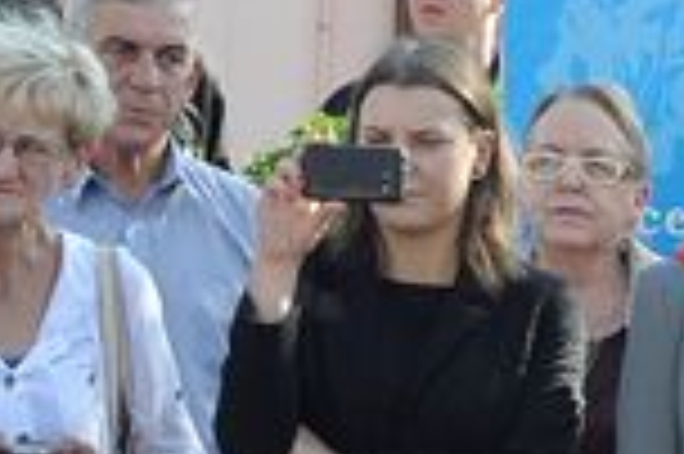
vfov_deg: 3.2
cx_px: 1251
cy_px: 461
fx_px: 8256
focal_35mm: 435
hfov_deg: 4.7
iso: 400
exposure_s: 1/250
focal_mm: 52
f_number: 8
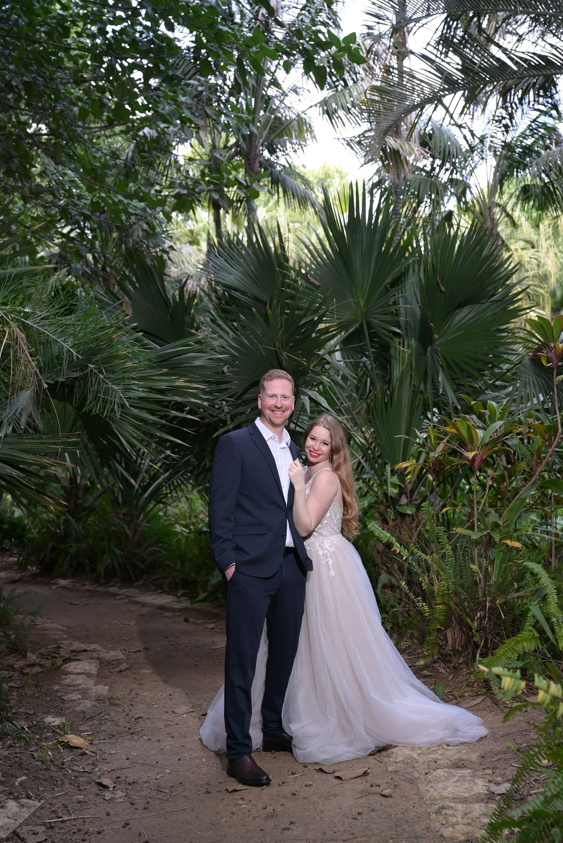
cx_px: 282
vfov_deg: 49.5
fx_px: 914
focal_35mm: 39
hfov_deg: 34.2
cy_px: 422
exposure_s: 1/160
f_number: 3.5
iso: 250
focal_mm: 39
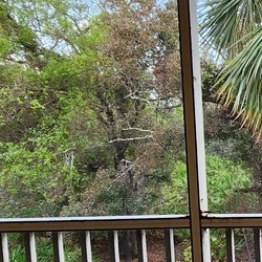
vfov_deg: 35.9
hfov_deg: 27.2
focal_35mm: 47
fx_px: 402
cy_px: 156
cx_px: 376
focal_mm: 2.2
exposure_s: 1/60
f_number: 2.2
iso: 64
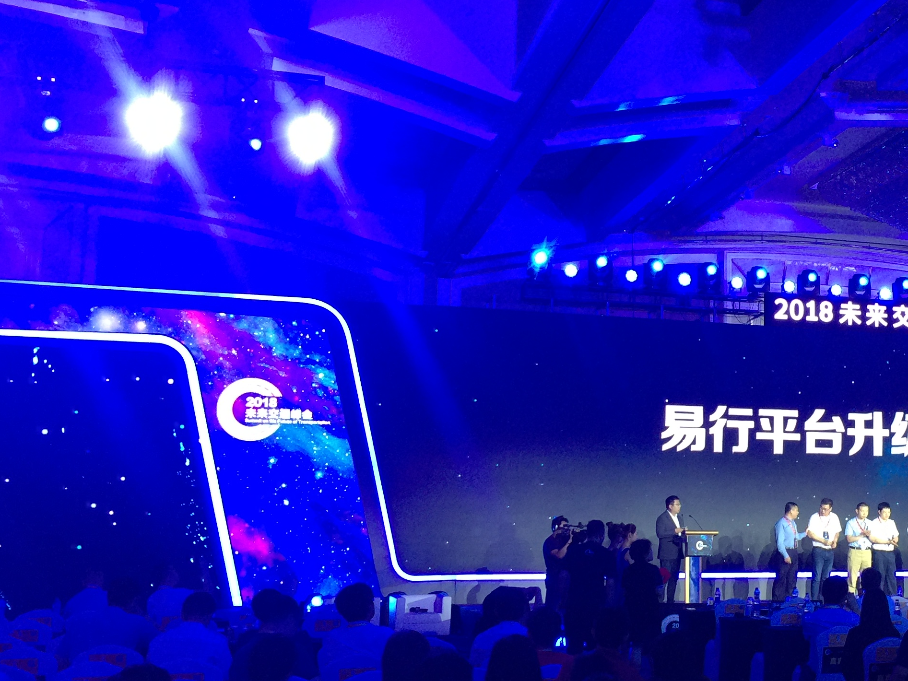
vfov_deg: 29.1
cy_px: 376
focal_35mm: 50
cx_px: 781
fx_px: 1312
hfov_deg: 36.3
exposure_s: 1/17
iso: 64
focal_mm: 4.15
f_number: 2.2
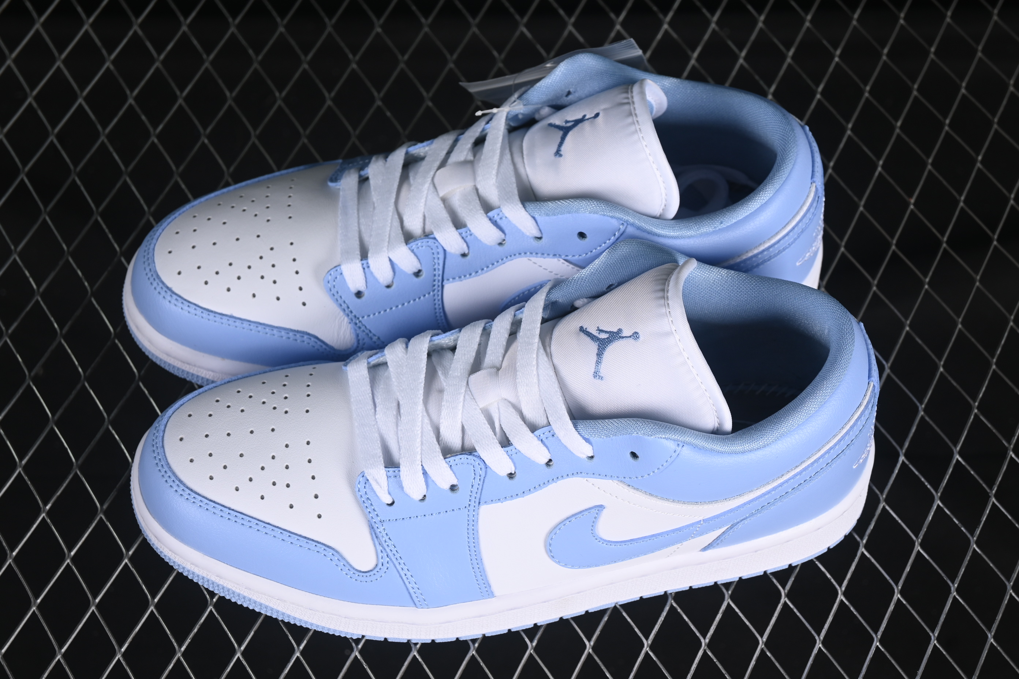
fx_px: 2123
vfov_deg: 18.2
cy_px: 340
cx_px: 510
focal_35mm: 75
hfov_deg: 27.0
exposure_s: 1/80
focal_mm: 50
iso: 160
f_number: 7.1
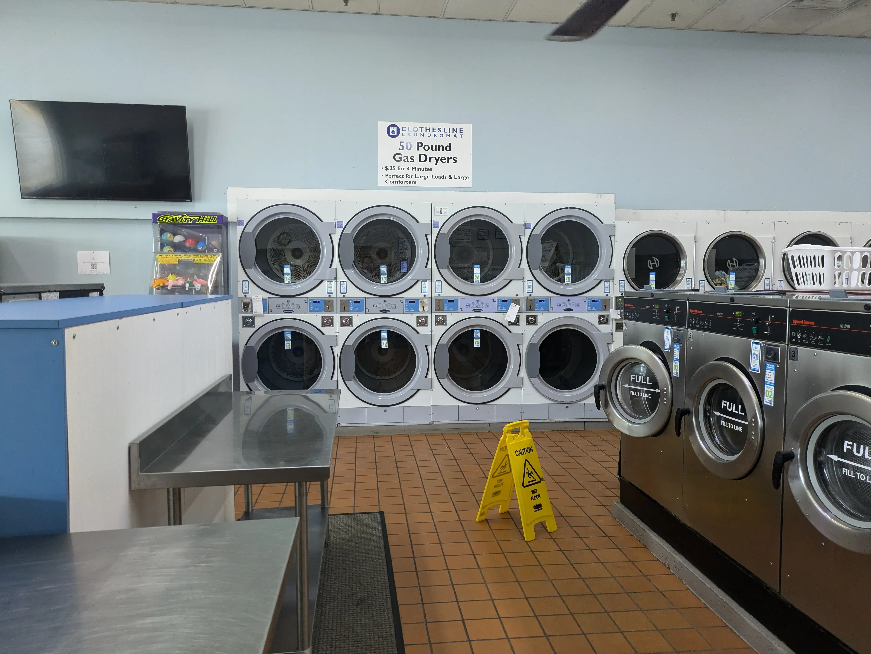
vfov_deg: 54.9
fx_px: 629
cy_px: 327
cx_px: 436
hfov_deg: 69.4
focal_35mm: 25
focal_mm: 5.43
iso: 596
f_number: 1.89
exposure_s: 1/120
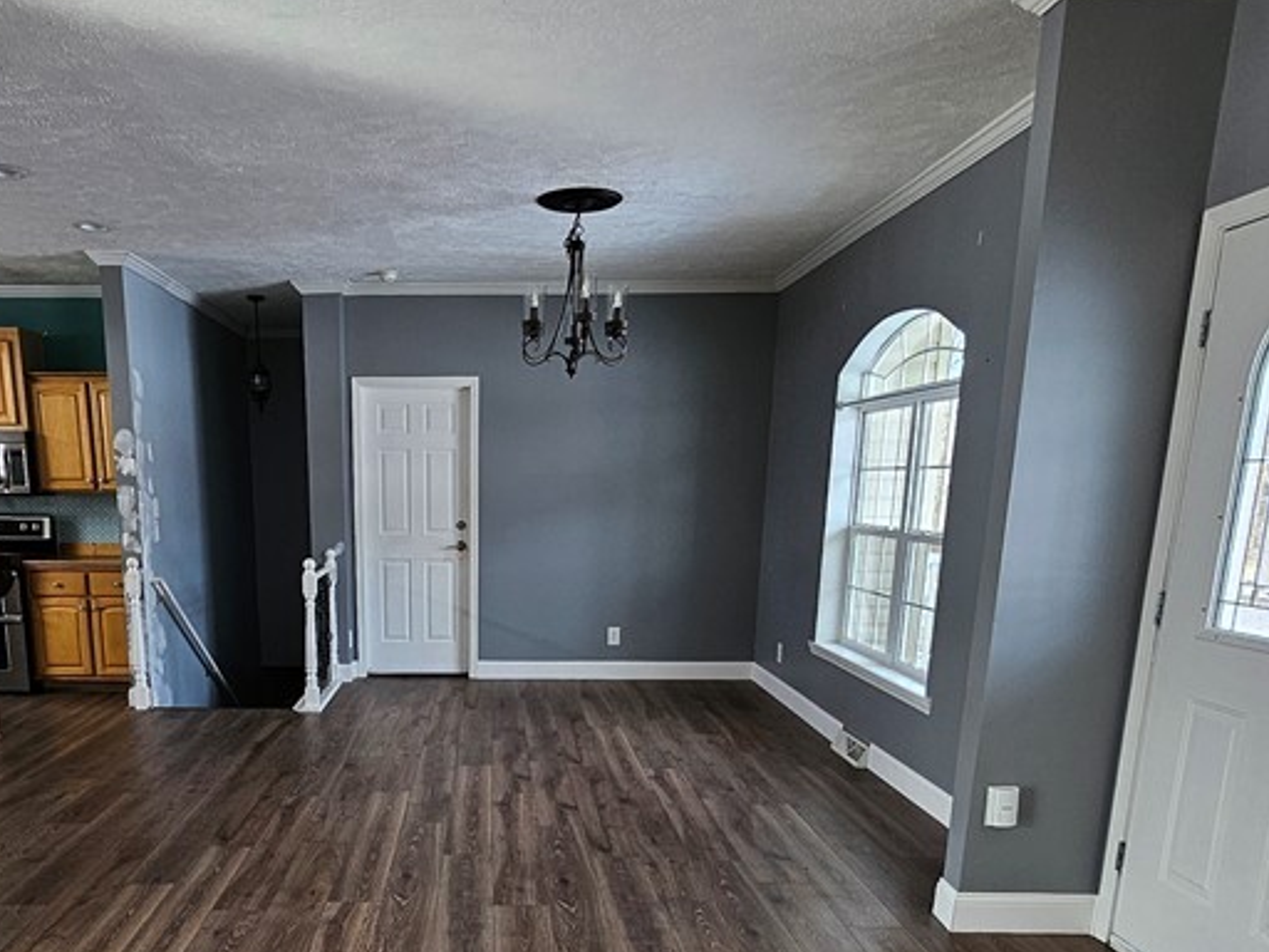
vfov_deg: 51.1
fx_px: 953
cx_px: 478
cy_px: 702
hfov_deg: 66.3
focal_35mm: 26
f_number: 2.2
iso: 40
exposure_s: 1/60
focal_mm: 1.74
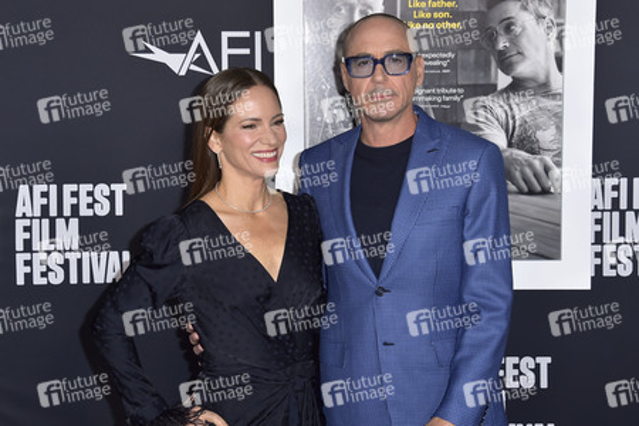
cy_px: 213
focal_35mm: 62
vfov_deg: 21.9
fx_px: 1100
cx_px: 320
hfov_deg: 32.4
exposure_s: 1/200
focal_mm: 62
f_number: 6.3
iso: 640
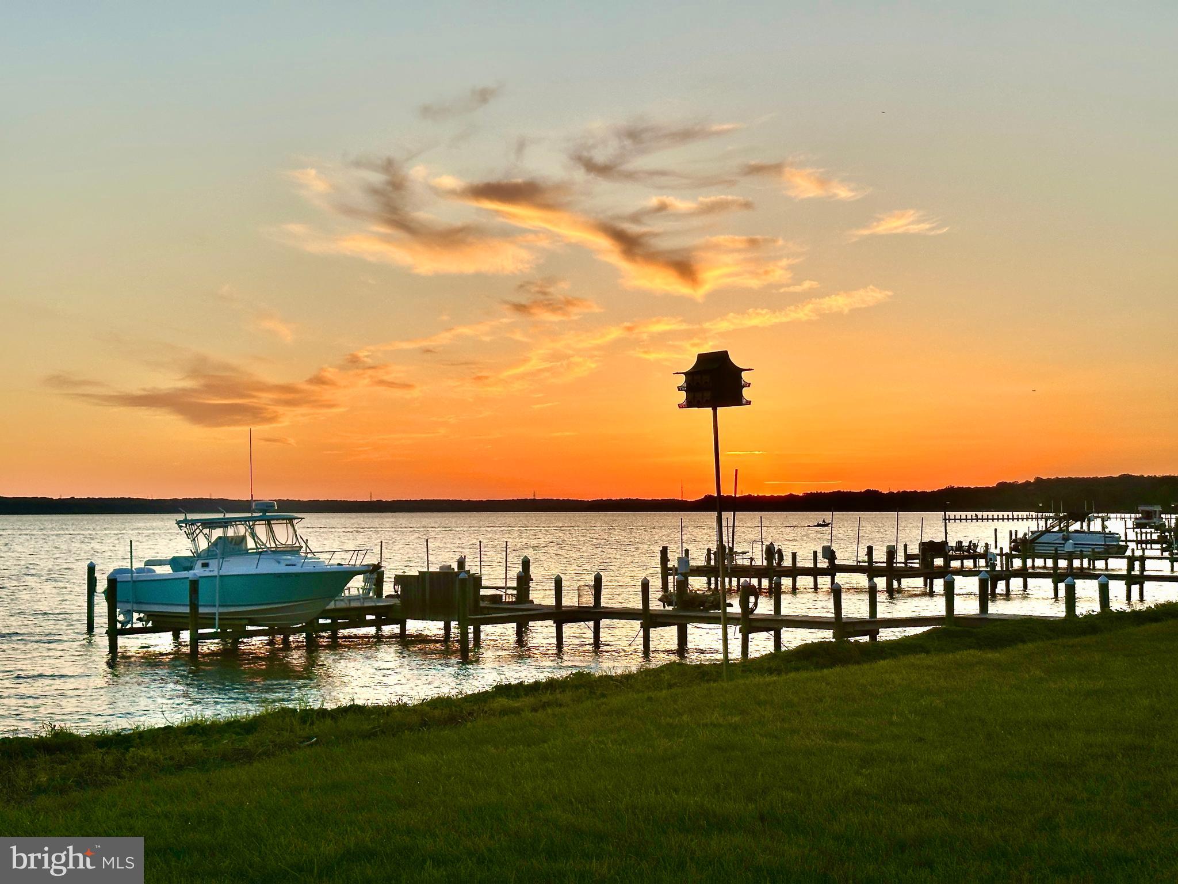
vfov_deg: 30.3
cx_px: 589
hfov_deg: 39.7
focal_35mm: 48
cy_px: 442
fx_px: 1633
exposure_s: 1/1212
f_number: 1.78
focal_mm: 6.86
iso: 64
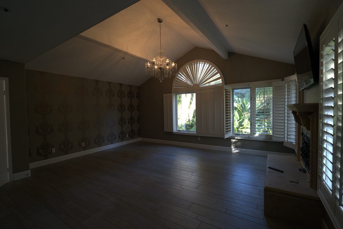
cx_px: 172
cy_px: 114
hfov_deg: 96.7
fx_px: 153
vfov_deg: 73.8
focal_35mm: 16
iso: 1600
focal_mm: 16
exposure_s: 1/160
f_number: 3.5
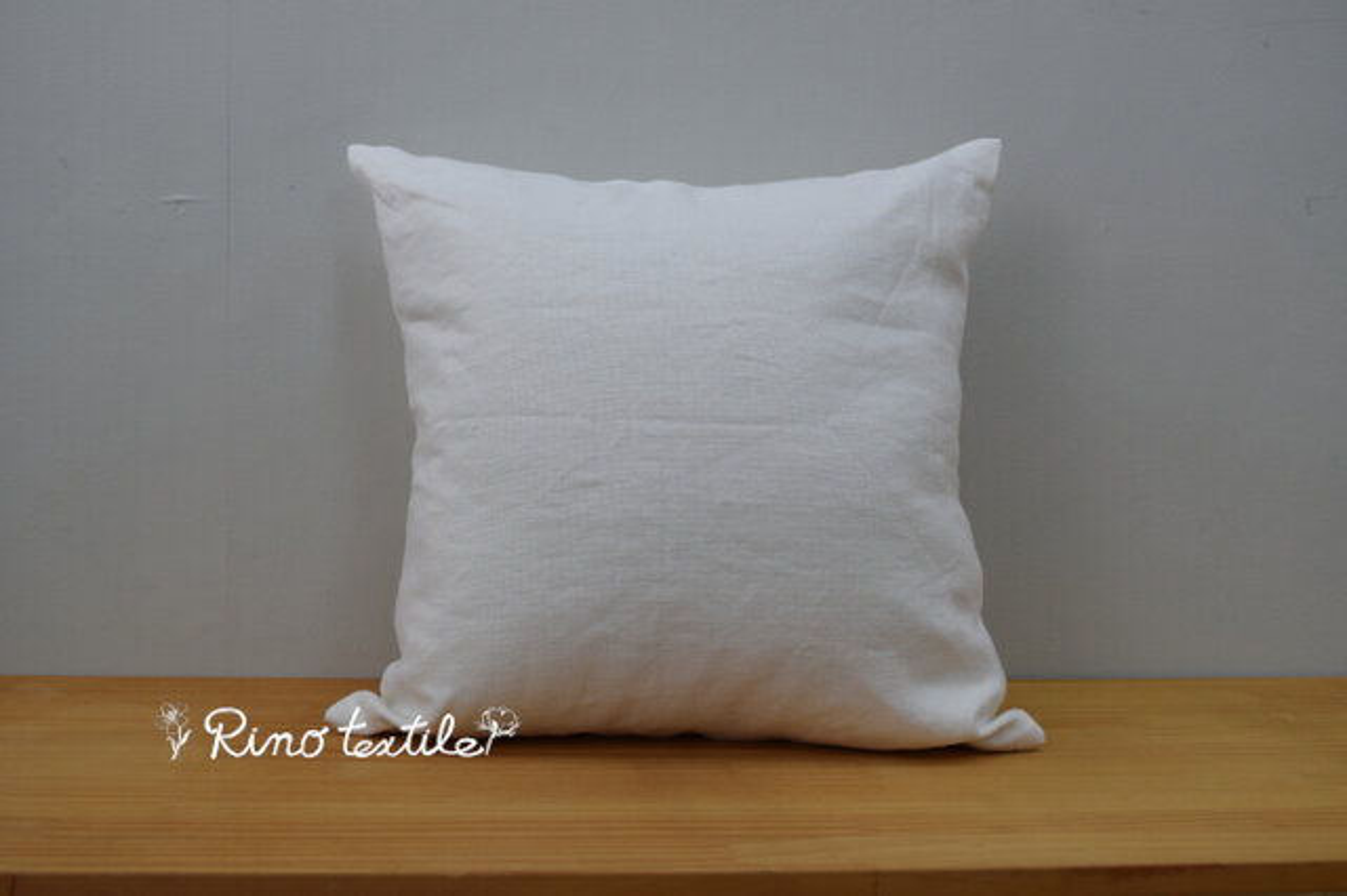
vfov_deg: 34.2
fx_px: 1458
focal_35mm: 39
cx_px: 674
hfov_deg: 49.6
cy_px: 448
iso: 500
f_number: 6.3
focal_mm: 26
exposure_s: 1/100
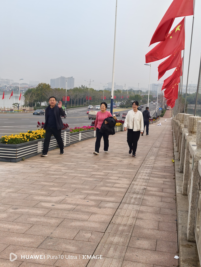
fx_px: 333
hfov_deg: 33.6
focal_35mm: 43
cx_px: 100
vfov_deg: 43.9
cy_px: 134
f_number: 2
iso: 50
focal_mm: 8.5
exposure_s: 1/912
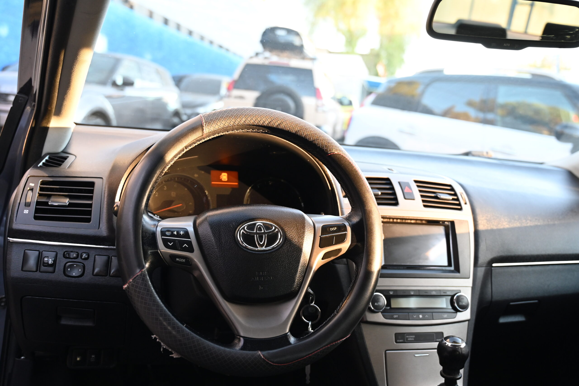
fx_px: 555
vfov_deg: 38.4
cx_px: 290
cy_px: 193
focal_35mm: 34
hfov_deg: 55.1
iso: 1600
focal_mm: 34.5
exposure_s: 1/125
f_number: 4
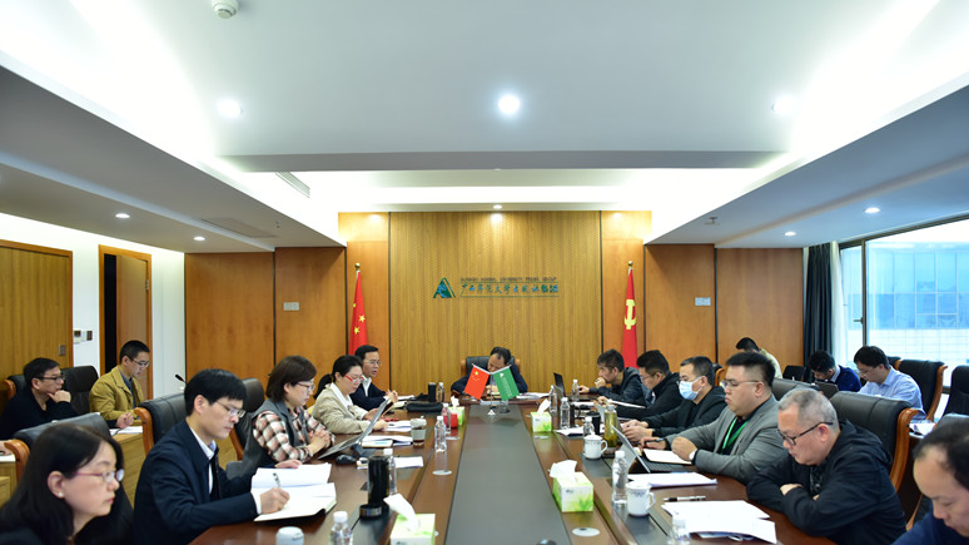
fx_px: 668
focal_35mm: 26
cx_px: 492
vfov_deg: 44.2
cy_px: 324
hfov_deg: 71.9
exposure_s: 1/100
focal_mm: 24
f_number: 2.8
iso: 1250
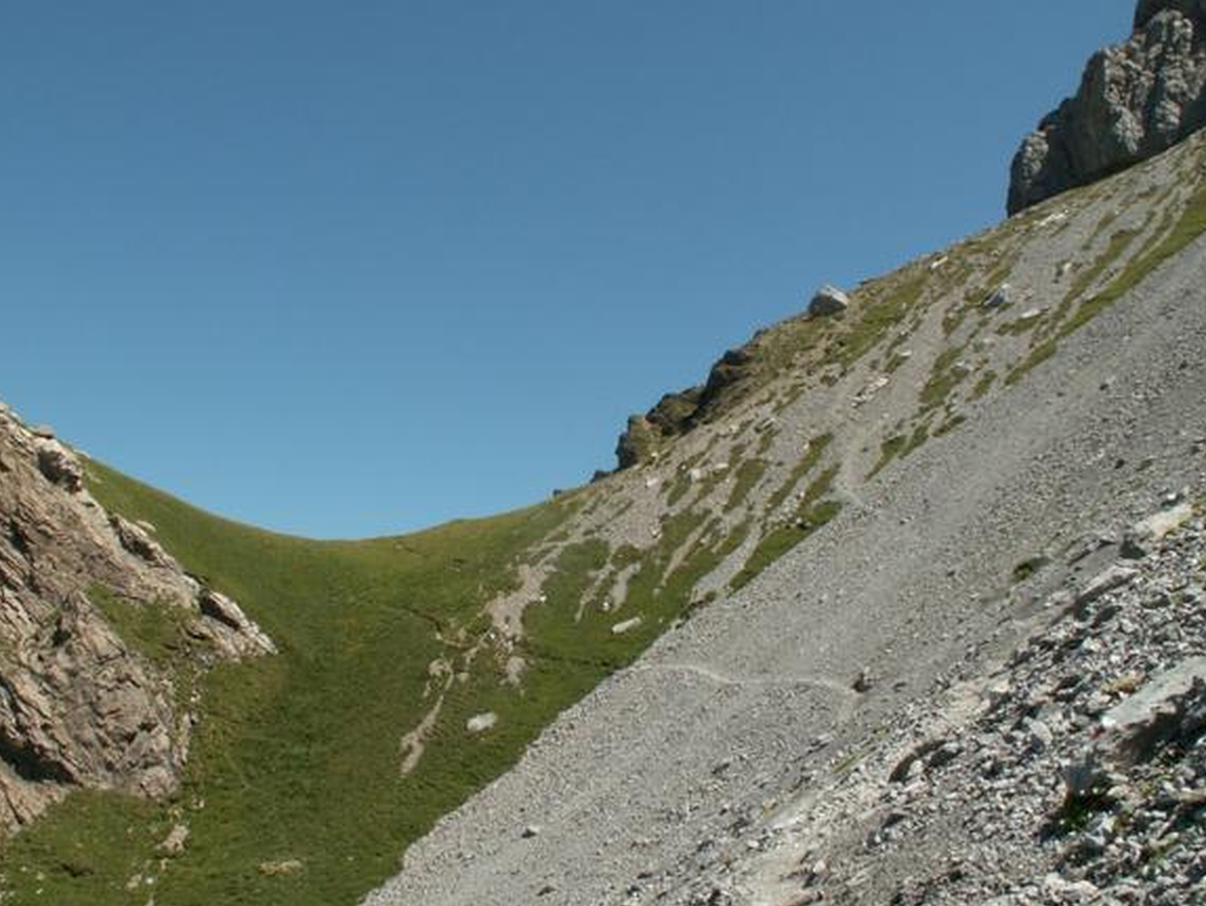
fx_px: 1359
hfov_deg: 47.8
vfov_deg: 36.8
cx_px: 561
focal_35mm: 39
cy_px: 471
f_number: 7.1
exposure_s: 1/200
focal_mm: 5.86
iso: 50
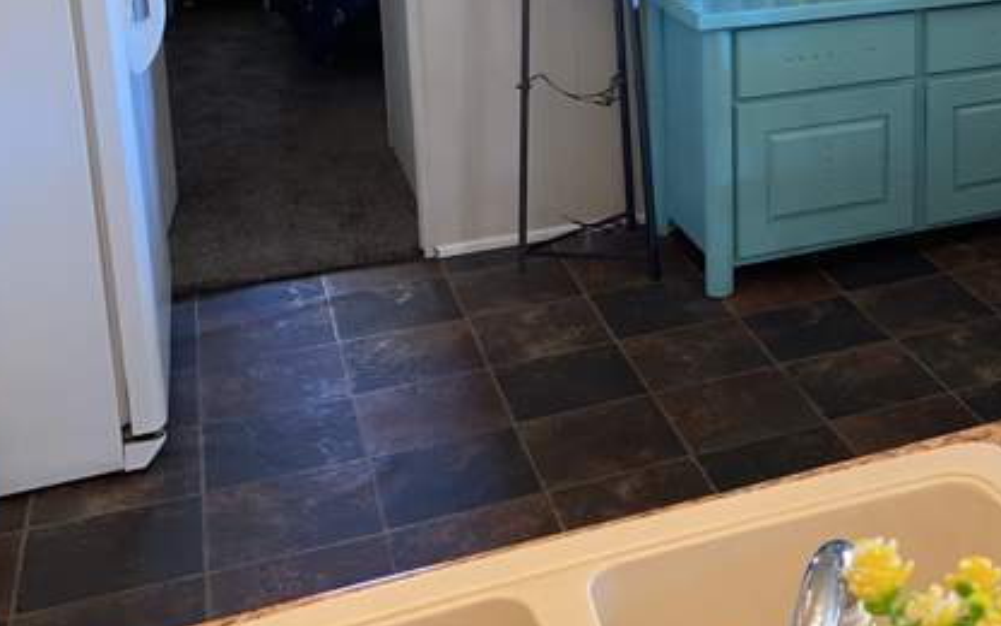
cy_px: -55
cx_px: 934
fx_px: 1446
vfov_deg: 23.0
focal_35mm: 53
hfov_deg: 35.5
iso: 32
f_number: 1.8
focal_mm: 4.25
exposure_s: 1/36
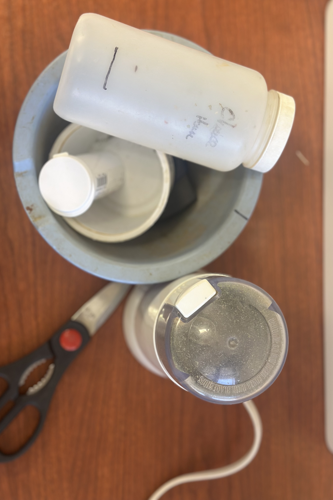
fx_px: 694
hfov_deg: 27.0
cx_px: 157
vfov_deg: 39.6
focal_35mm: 50
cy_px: 250
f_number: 1.78
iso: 160
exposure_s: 1/60
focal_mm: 6.86
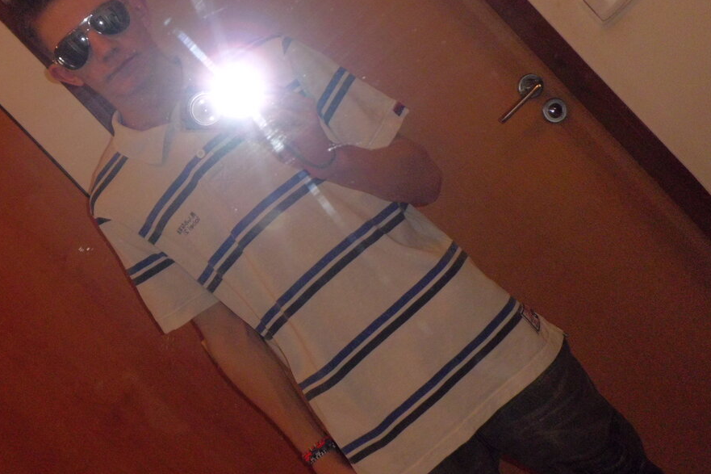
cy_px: 185
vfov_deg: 26.4
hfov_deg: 38.4
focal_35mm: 51
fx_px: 1007
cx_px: 233
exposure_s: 1/60
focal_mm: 6.4
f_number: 3.1
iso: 200
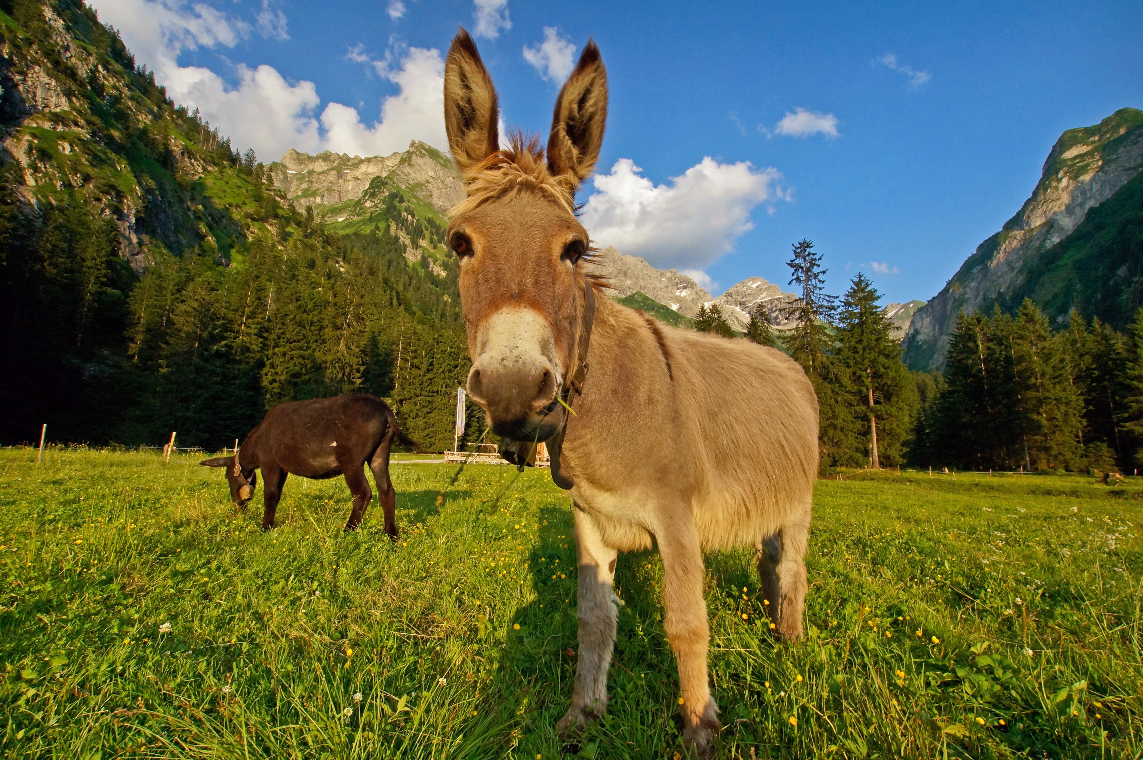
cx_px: 572
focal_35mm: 15
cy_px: 380
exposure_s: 1/60
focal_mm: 10
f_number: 14
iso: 400
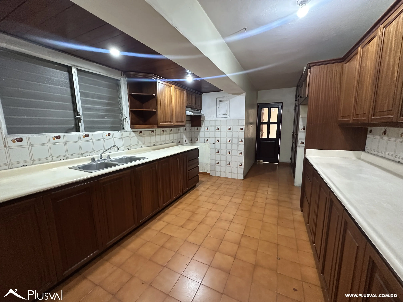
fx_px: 163
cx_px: 202
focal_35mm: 14
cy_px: 151
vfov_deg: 85.7
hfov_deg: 102.1
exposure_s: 1/60
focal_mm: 2.22
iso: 400
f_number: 2.2
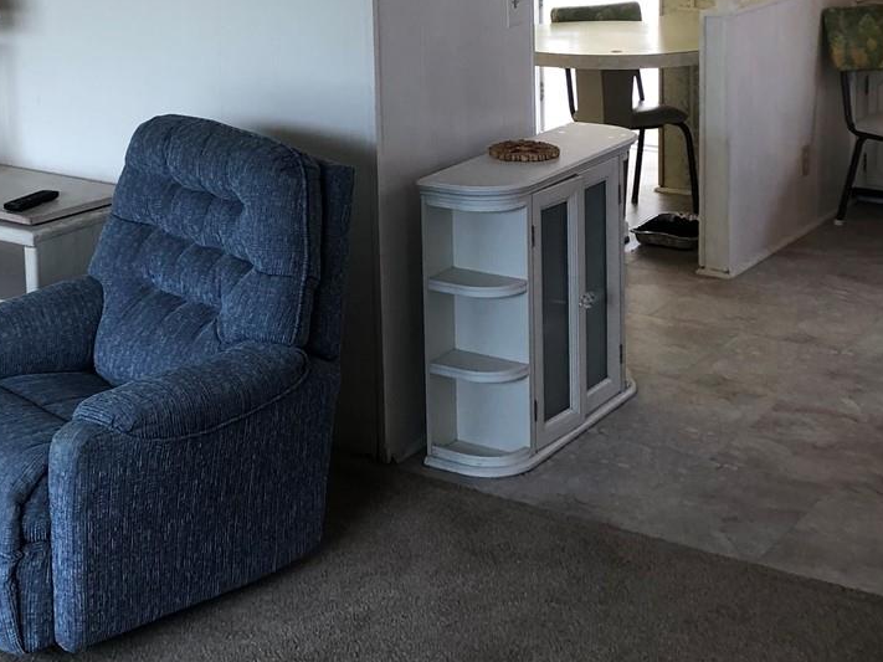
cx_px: 320
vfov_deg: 22.6
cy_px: 46
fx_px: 1607
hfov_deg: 30.6
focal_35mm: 63
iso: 25
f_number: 1.8
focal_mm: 3.99
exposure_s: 1/30
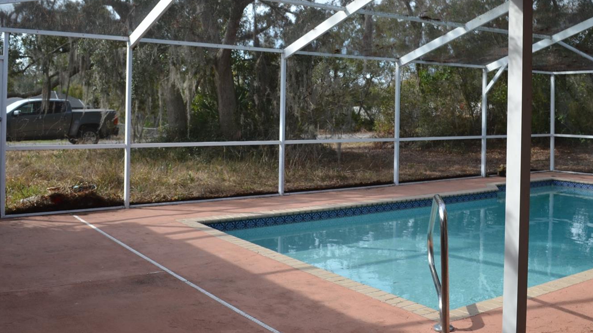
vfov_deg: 30.8
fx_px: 597
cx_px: 336
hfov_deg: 52.6
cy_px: 96
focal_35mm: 38
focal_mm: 20
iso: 100
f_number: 5.6
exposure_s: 1/125
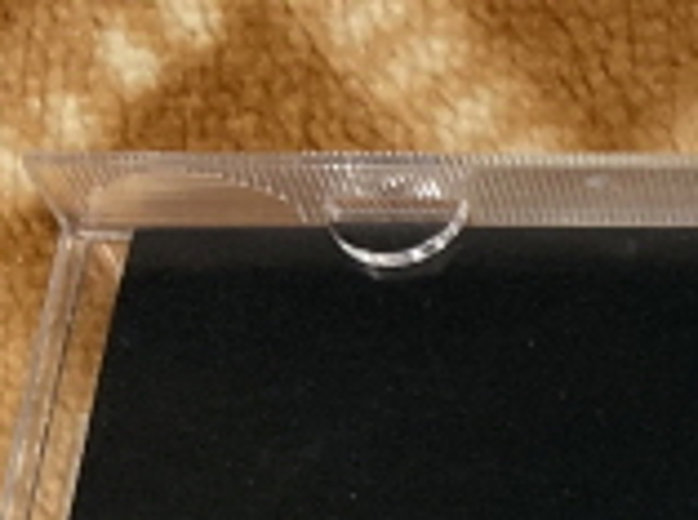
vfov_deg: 9.6
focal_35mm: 143
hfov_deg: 12.4
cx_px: 1347
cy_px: 1084
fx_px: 2877
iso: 100
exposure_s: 1/50
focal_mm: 3.99
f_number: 1.8
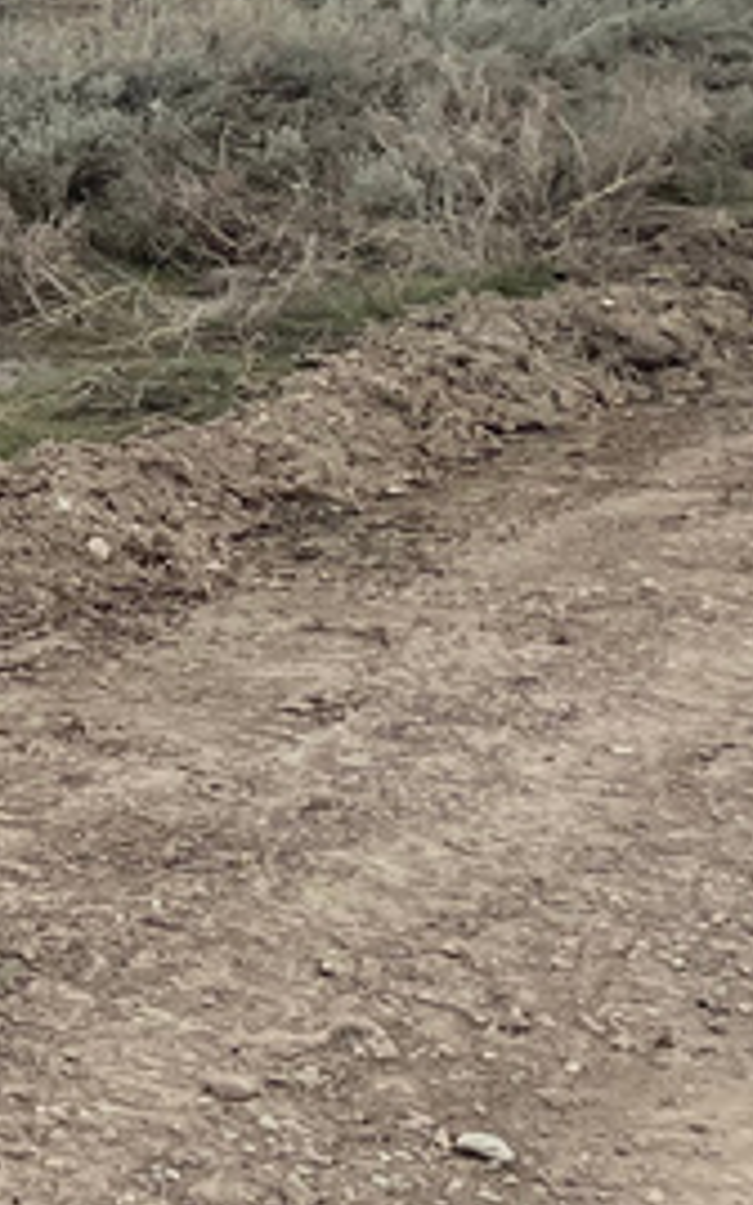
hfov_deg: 10.3
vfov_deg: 18.7
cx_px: -1224
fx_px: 3449
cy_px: -282
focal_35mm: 105
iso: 32
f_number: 1.6
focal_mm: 4.2
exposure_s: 1/4651
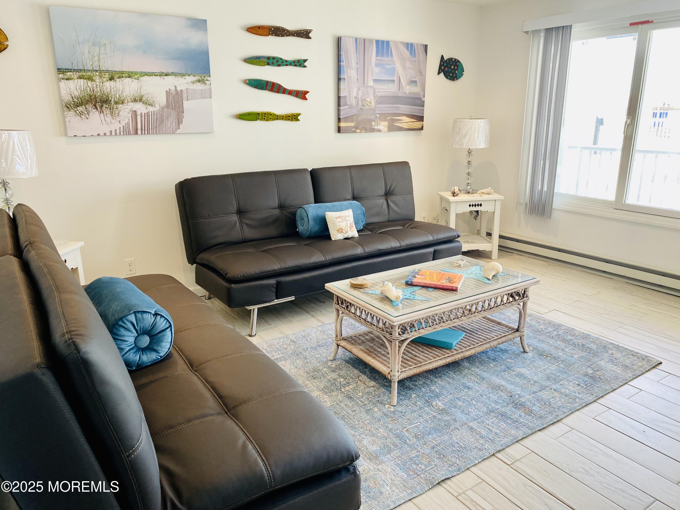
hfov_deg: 67.3
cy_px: 255
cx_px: 340
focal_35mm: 26
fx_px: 511
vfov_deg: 53.1
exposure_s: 1/120
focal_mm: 4.25
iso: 100
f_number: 1.8
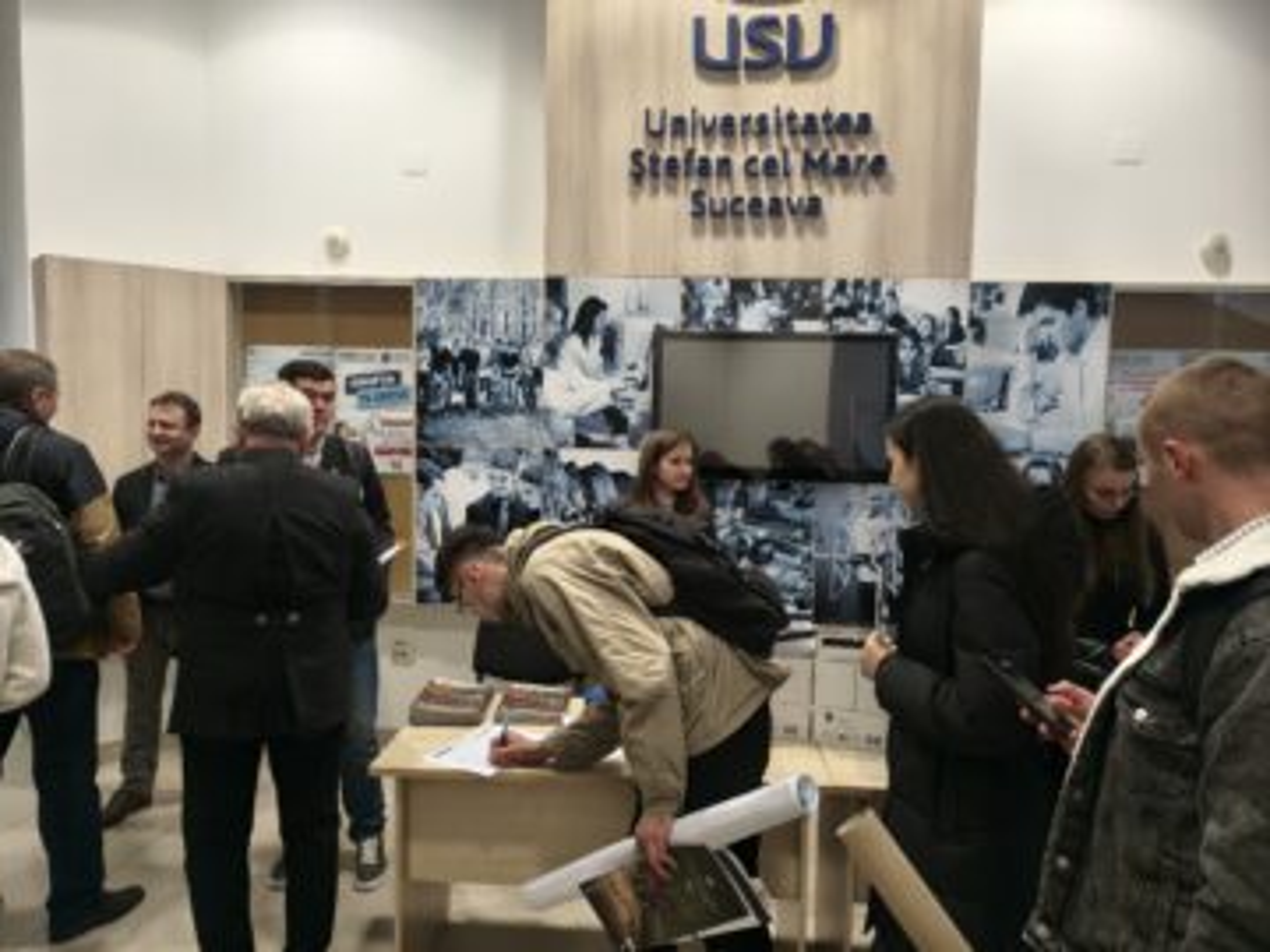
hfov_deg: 71.6
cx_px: 635
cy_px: 476
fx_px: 881
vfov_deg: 56.8
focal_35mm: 24
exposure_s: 1/100
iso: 788
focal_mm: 5.56
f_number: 1.8
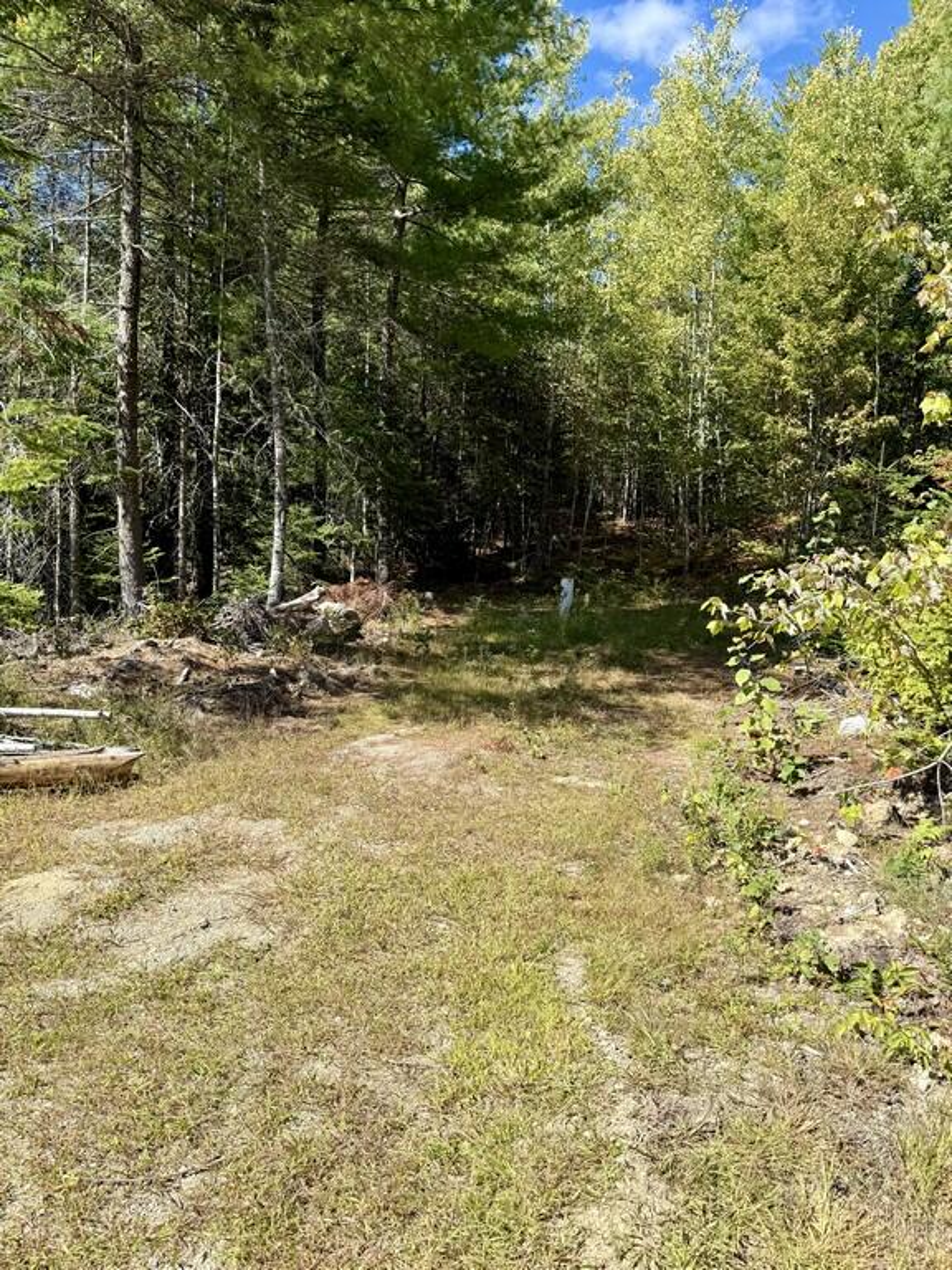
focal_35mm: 24
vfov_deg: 71.6
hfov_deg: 56.8
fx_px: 880
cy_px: 635
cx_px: 476
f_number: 1.78
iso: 80
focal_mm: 6.76
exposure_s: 1/2299
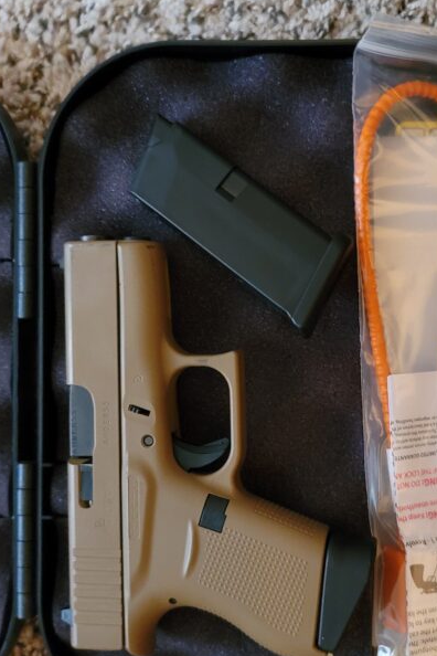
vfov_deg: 54.4
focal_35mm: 35
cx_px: 326
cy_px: 328
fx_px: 637
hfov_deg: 37.0
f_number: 1.8
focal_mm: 7
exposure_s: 1/24
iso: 1250
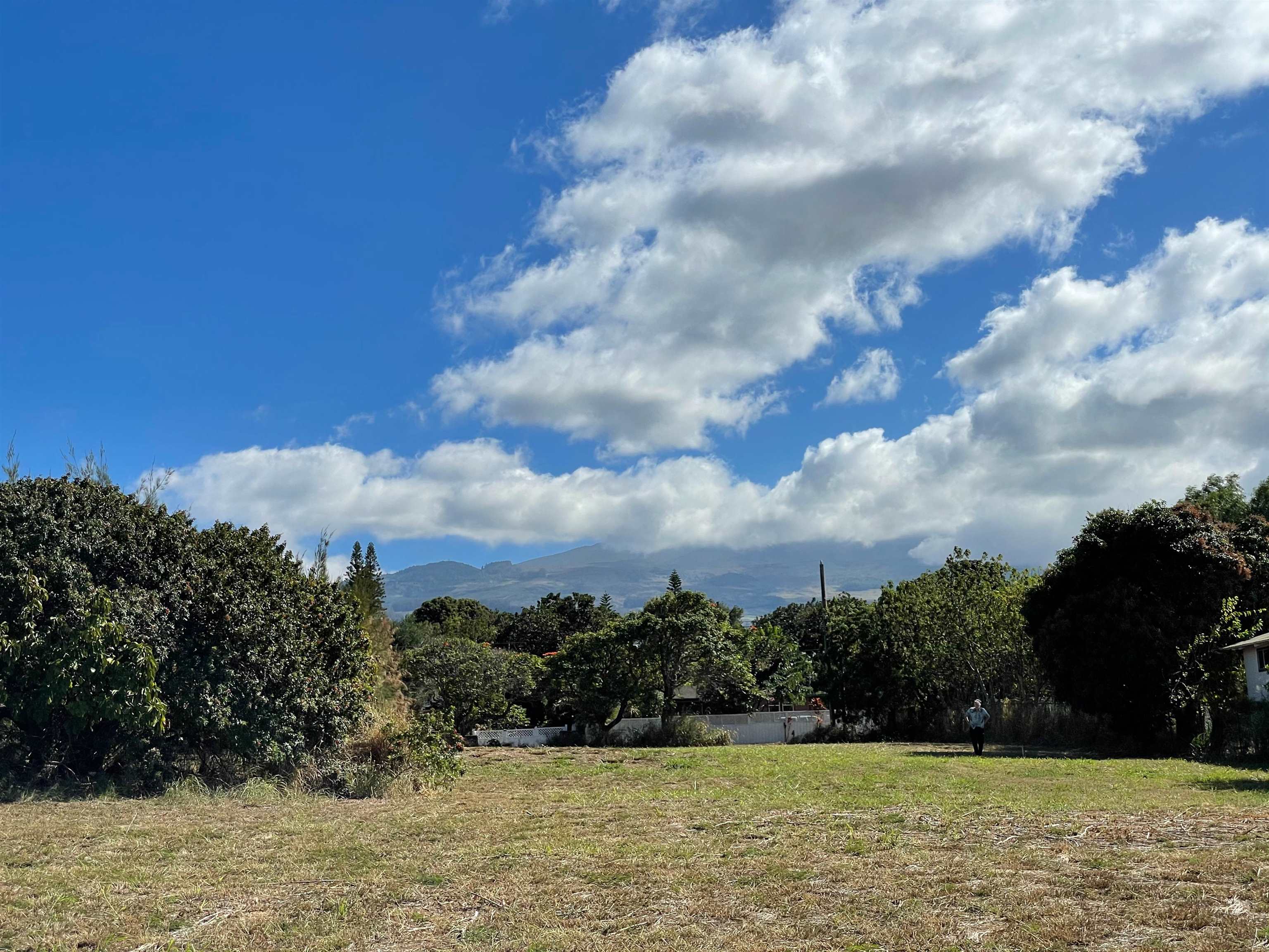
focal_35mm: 52
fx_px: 1906
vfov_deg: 28.0
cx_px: 634
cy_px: 476
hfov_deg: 36.8
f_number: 2
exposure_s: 1/3195
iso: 25
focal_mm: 6
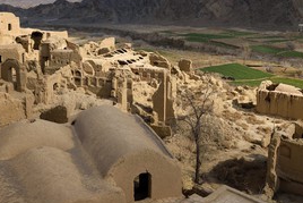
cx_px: 138
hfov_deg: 41.9
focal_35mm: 47
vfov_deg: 28.3
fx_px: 396
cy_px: 50
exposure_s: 1/250
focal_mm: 30
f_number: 13
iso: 200
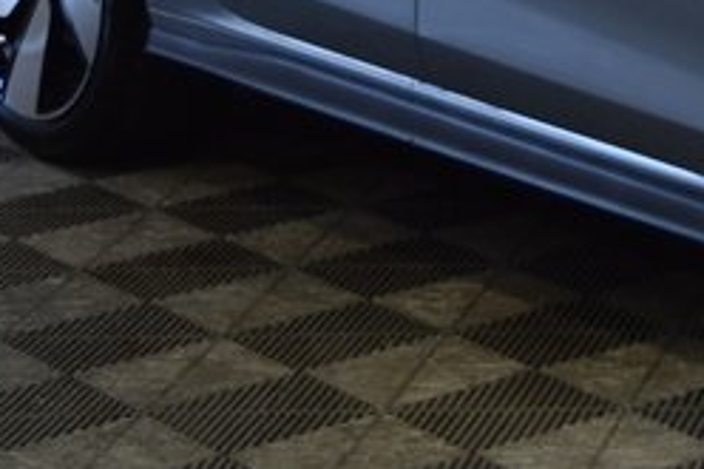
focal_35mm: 186
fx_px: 3635
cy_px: -171
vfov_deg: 7.3
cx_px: 1344
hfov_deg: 10.3
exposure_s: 1/100
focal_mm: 30
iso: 400
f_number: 4.5
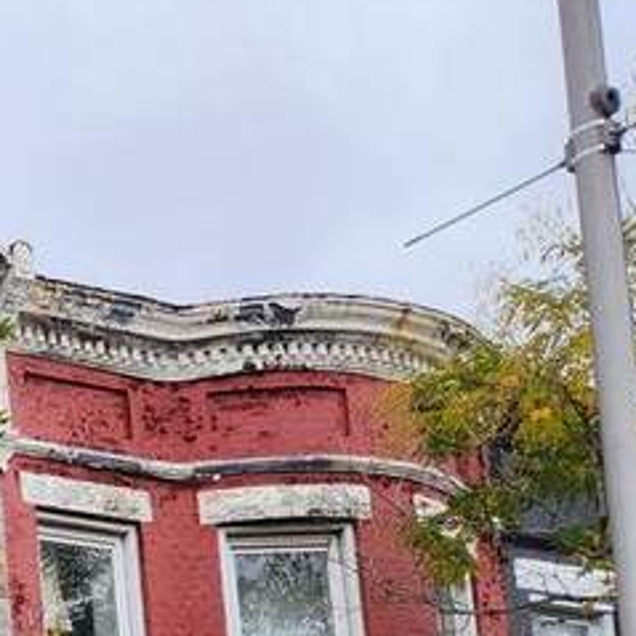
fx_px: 2266
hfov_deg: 12.6
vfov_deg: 14.1
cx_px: -865
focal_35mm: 109
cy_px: 1155
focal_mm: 5.4
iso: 20
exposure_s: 1/1019
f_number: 1.8
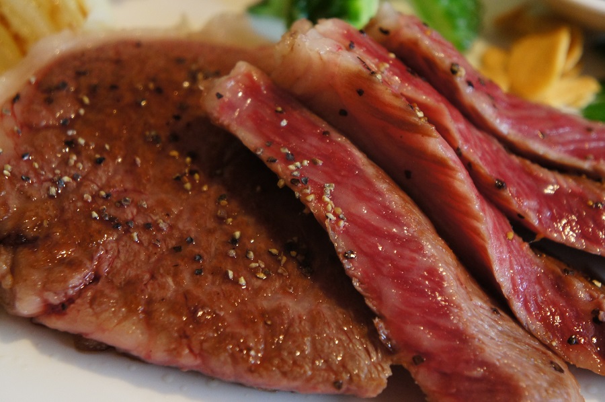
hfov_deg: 24.6
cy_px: 201
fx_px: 1385
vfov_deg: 16.5
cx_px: 302
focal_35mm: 82
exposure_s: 1/40
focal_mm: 55
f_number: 5.6
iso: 1600
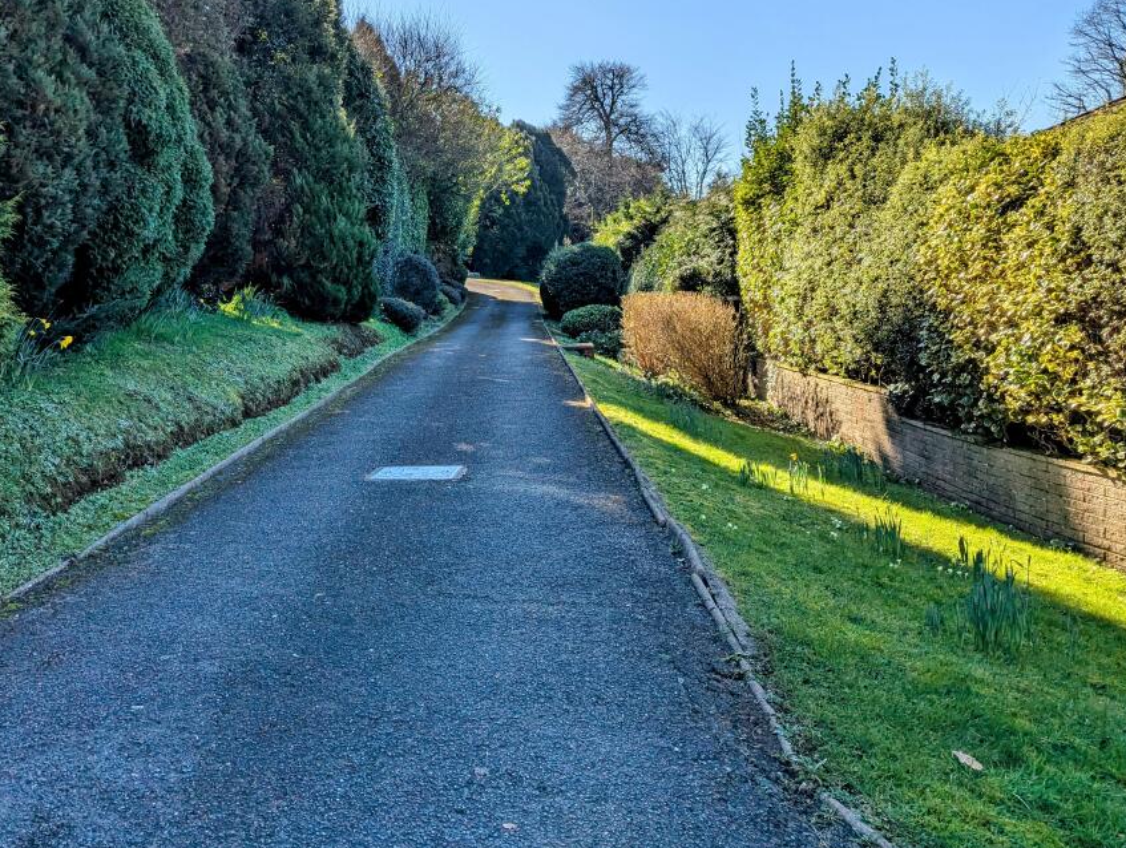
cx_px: 457
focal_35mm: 29
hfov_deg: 61.1
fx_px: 945
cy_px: 398
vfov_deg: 48.3
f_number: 1.85
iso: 43
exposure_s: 1/1953
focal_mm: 6.81
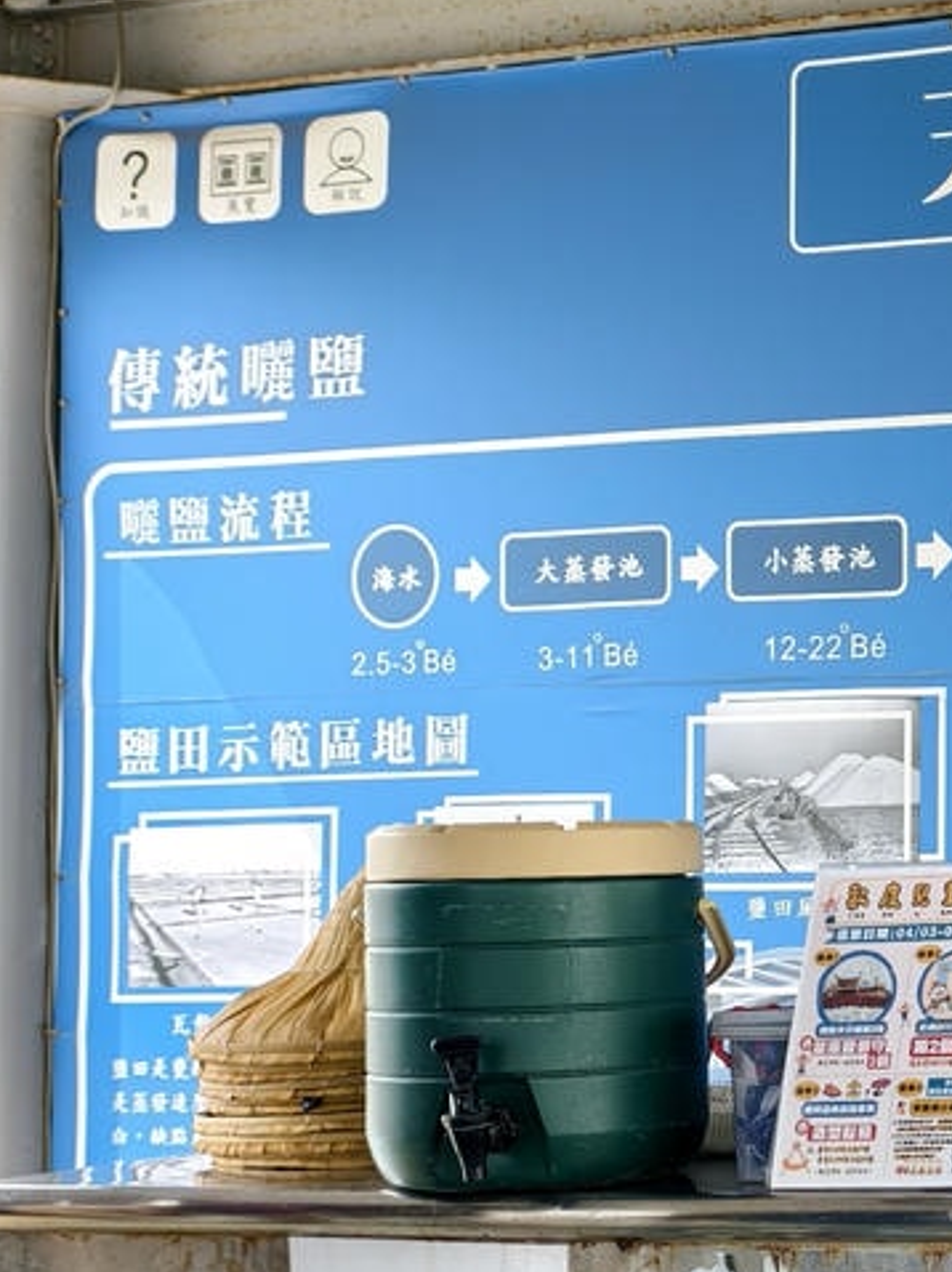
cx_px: 1521
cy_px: 817
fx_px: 2826
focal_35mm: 77
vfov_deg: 25.3
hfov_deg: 16.9
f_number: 1.57
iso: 72
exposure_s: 1/536
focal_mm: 6.54
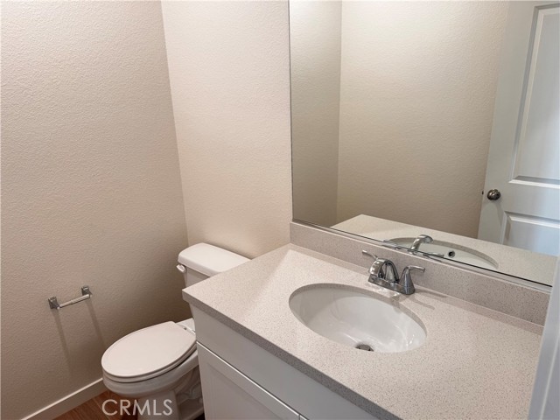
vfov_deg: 56.8
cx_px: 280
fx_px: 388
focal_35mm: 24
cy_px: 210
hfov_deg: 71.6
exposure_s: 1/60
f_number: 1.78
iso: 125
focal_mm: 6.76
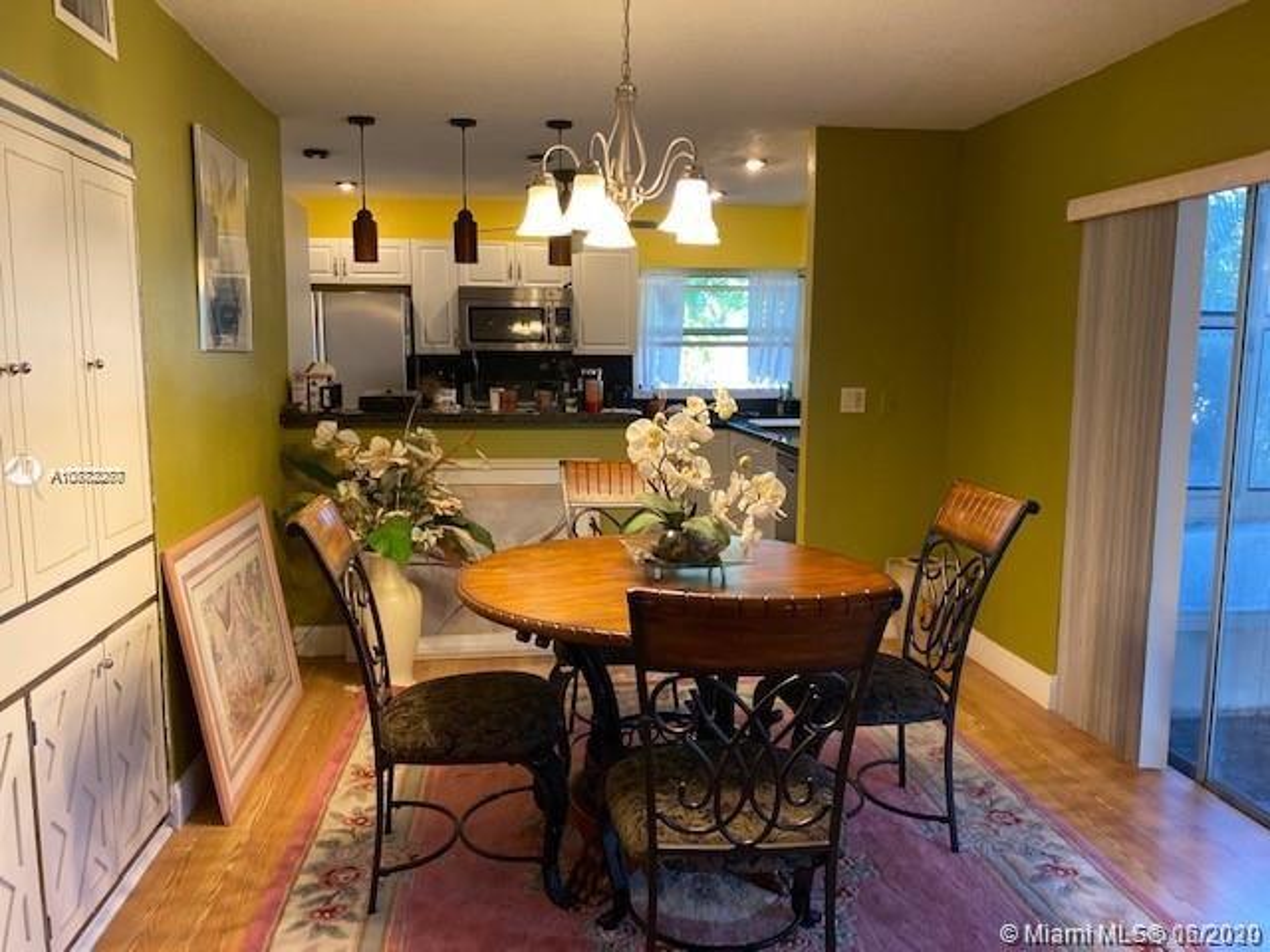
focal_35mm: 26
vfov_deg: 53.1
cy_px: 476
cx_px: 635
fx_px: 954
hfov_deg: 67.3
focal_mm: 4.25
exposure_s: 1/60
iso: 200
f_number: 1.8
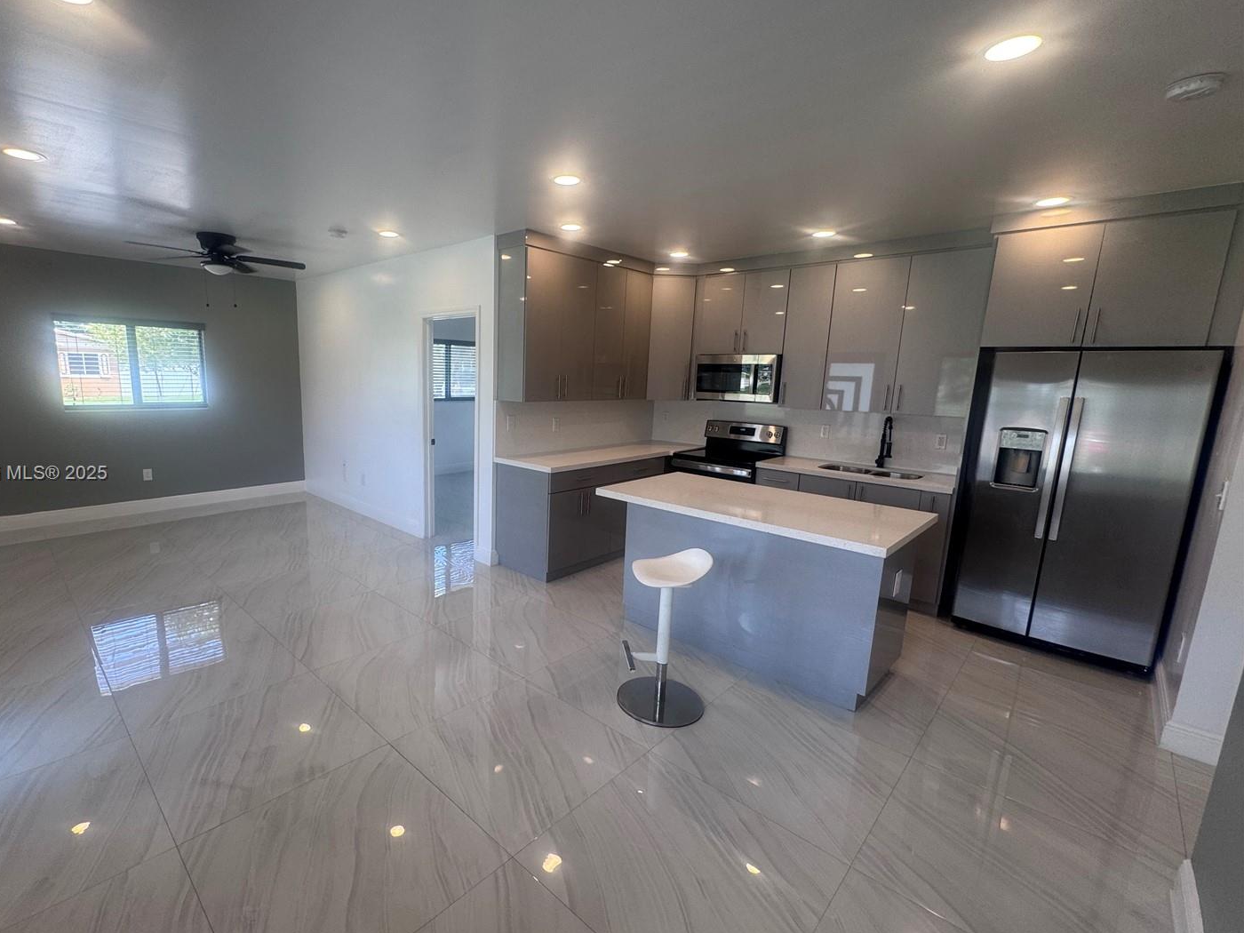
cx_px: 534
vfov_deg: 78.1
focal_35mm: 16
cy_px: 474
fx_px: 575
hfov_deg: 93.9
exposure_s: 1/120
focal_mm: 2.22
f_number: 2.2
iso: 64
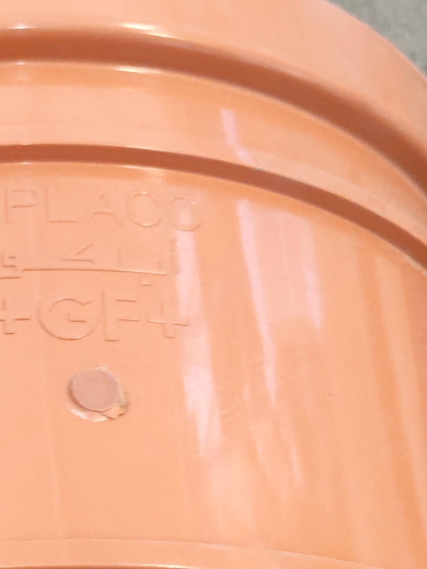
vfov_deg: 23.2
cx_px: 21
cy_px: 509
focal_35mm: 82
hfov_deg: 17.6
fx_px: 1348
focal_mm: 6.12
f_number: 1.9
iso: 3200
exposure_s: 1/100
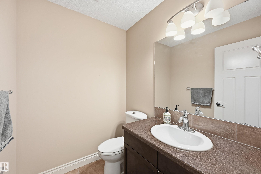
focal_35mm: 14
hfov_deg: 104.3
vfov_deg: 81.1
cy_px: 87
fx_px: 101
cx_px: 130
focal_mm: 14
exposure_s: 1/20
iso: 100
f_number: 8
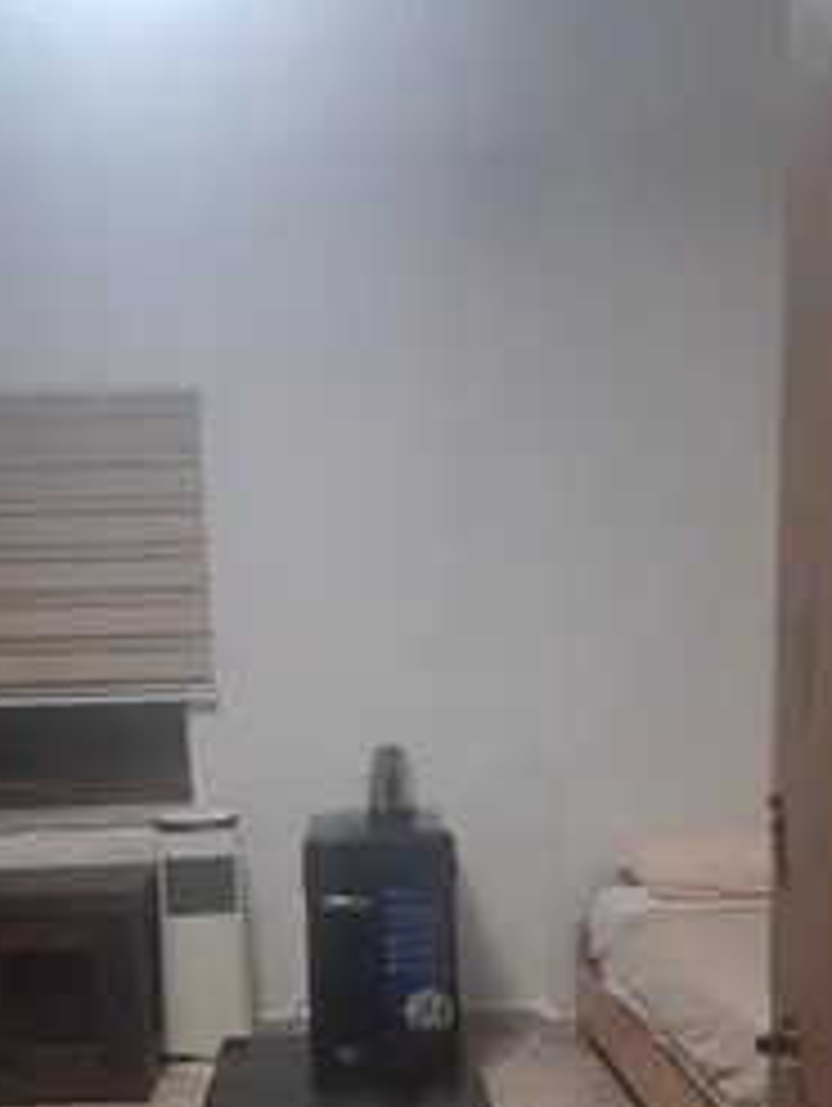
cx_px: 351
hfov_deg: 36.8
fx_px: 1248
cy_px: 850
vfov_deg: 45.9
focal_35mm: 39
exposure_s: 1/50
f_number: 1.8
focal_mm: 5.23
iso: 160
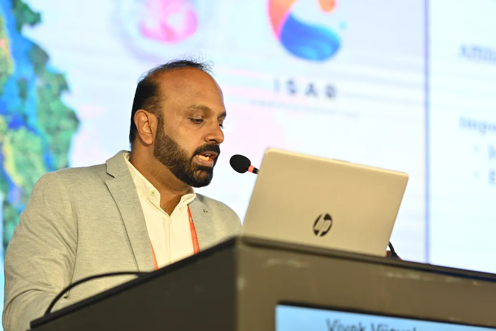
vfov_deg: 13.2
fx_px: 1433
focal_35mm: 104
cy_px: 160
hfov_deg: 19.6
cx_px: 221
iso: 500
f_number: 2.2
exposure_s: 1/200
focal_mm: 85
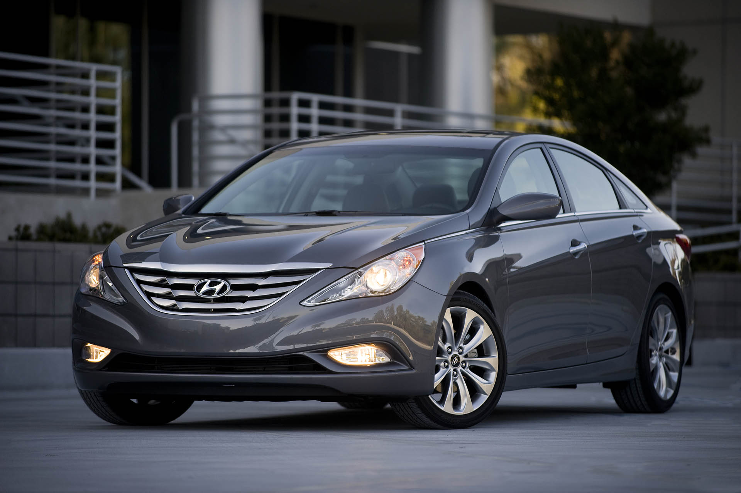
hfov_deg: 10.3
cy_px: 246
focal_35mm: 200
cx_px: 370
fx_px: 4114
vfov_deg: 6.9
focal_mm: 200
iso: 200
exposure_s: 1/1000
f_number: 2.8
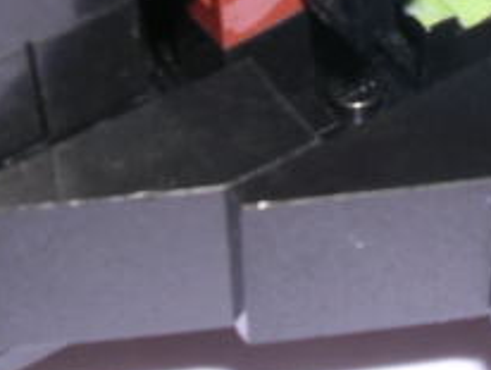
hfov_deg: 16.5
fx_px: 1676
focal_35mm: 118
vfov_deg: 12.3
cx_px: 429
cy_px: -57
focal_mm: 5.8
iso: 100
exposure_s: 1/60.1
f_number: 5.6
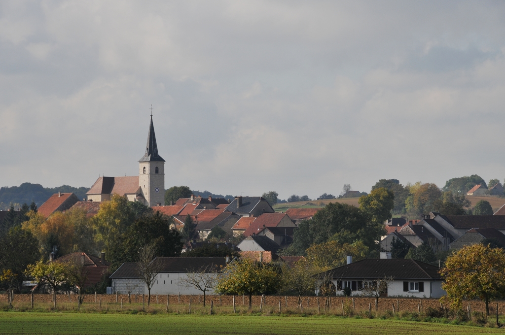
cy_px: 168
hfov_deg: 10.2
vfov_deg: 6.8
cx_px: 252
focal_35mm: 202
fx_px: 2837
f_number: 11
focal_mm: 135
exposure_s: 1/500
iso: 200
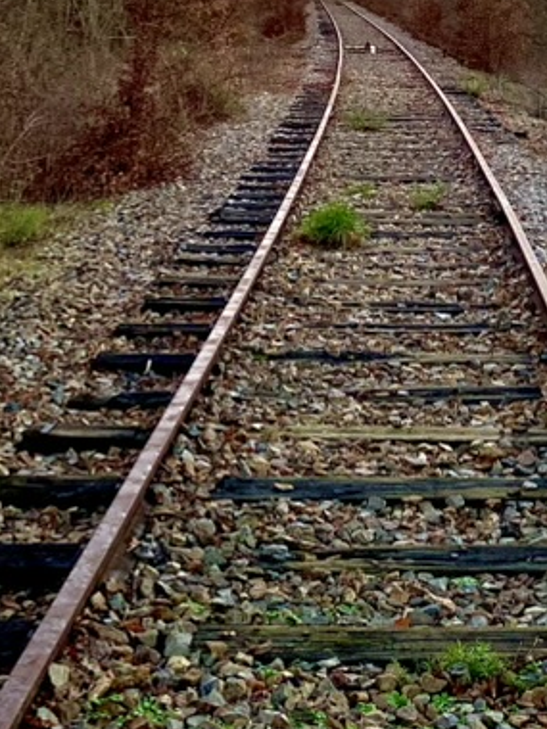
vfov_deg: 26.0
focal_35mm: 70
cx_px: 426
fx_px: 1475
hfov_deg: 20.8
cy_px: -44
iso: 40
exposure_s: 1/121
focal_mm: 4.25
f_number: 1.8
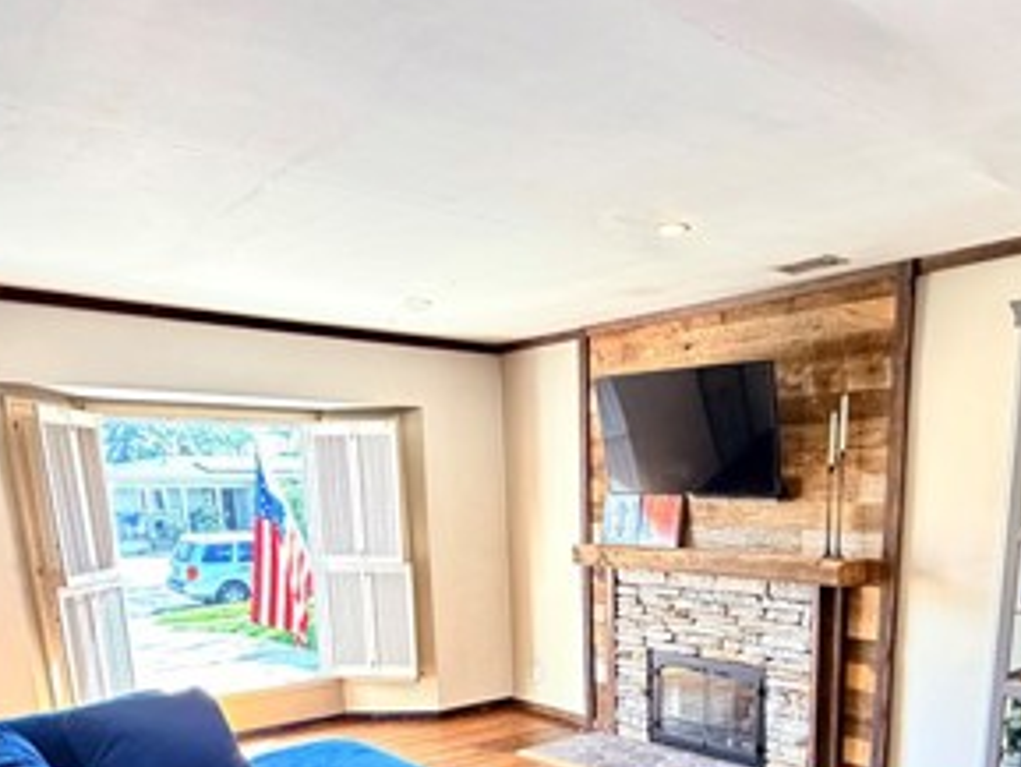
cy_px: 700
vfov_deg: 41.6
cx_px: 625
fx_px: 915
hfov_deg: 57.7
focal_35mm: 31
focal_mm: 2.22
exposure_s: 1/60
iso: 400
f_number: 2.2
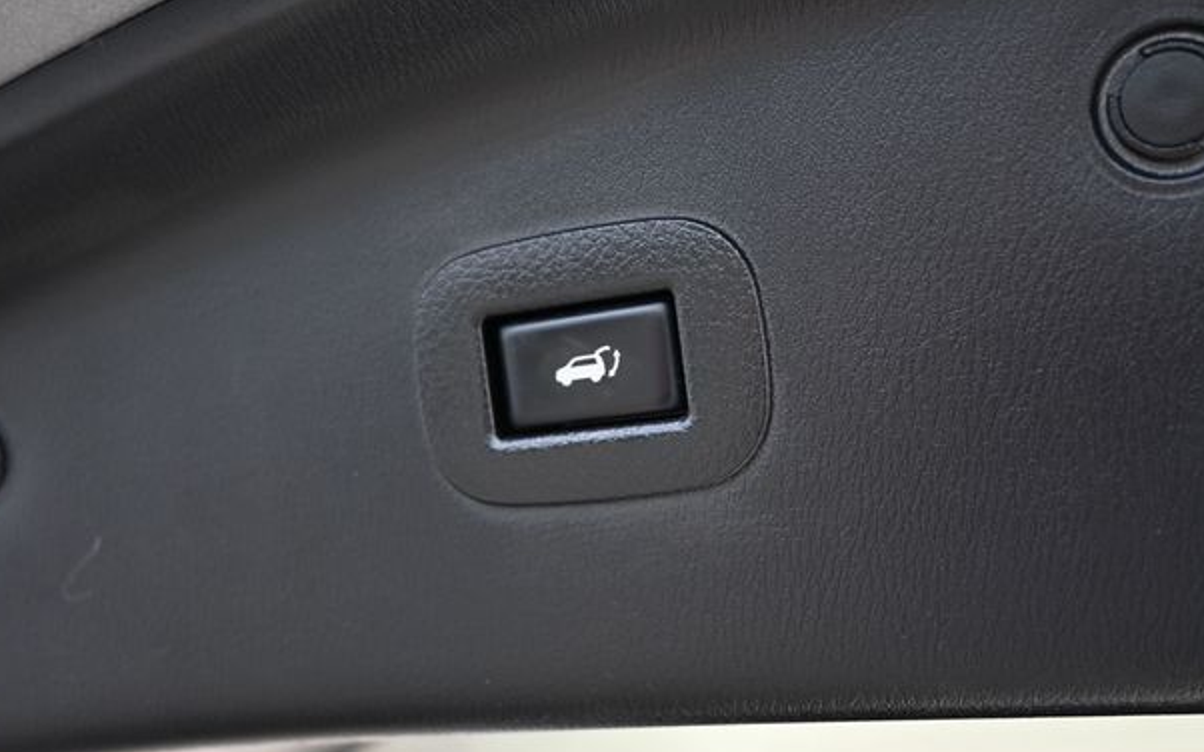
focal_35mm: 40
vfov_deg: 32.1
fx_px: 1306
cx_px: 582
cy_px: 406
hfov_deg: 49.5
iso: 400
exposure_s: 1/200
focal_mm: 24.5
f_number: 4.2
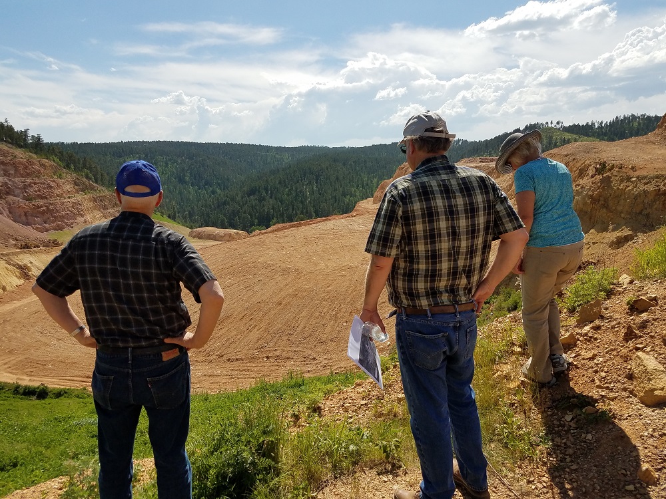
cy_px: 250
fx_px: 500
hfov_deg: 67.3
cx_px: 333
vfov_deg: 53.1
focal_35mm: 26
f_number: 1.7
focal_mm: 4.2
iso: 40
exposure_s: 1/2904
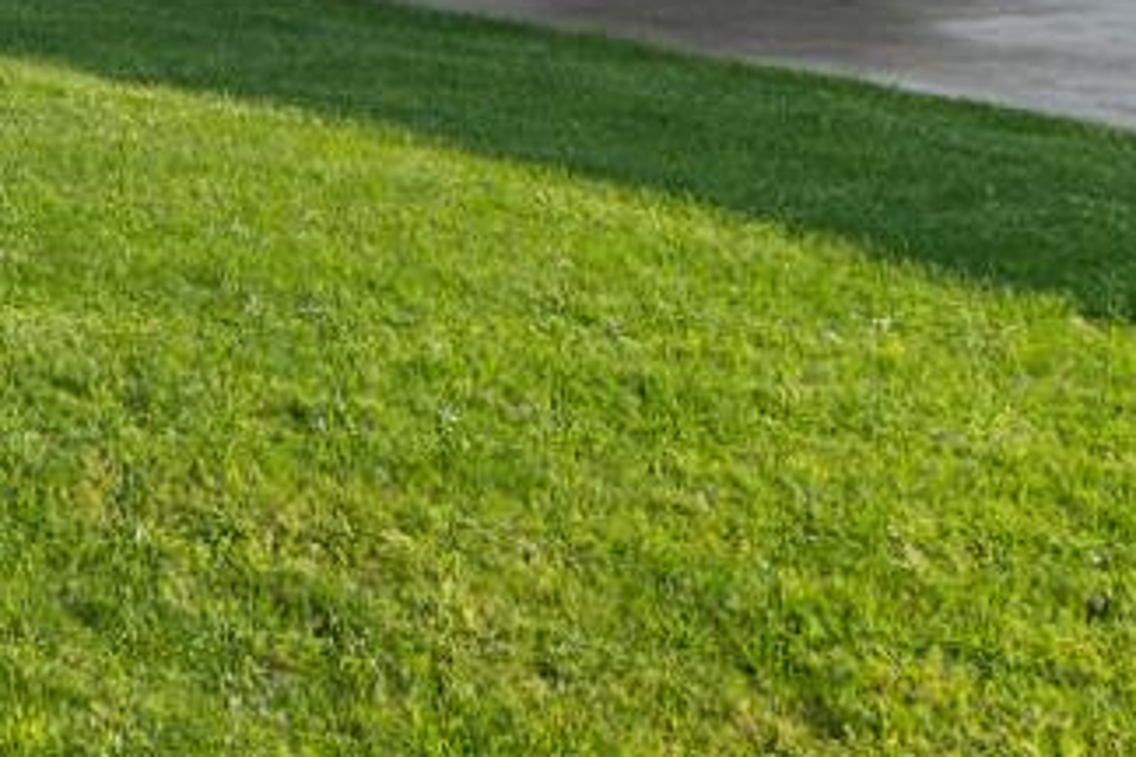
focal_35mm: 76
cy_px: -228
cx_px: -1083
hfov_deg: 18.4
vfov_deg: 16.8
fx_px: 2408
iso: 125
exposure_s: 1/400
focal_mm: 11
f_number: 6.3
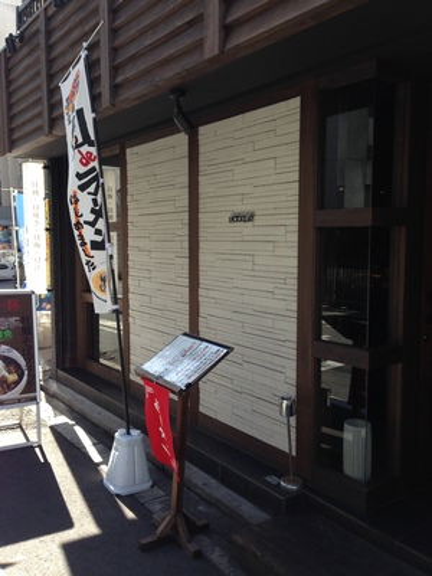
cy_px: 288
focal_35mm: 33
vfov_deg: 55.4
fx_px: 549
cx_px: 216
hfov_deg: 42.9
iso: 50
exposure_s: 1/262
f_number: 2.4
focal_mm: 4.12
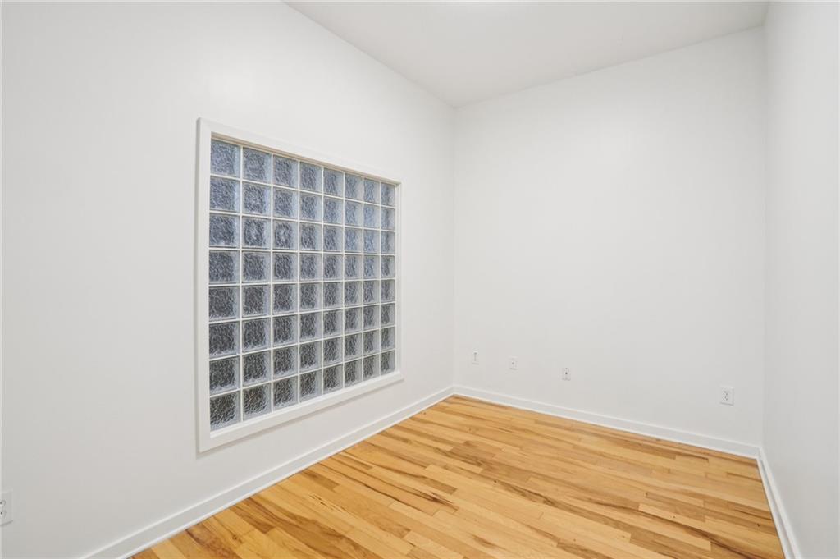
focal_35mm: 16
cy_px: 280
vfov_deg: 73.7
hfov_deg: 96.8
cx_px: 420
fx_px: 373
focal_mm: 16
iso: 400
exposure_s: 1/6
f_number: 8
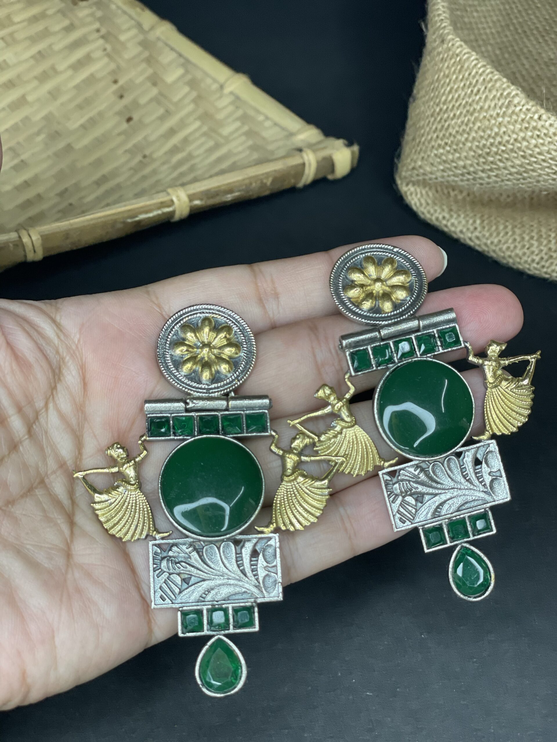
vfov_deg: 36.8
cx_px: 278
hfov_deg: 28.0
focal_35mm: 52
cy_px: 371
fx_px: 1116
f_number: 2
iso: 125
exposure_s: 1/100
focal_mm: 6
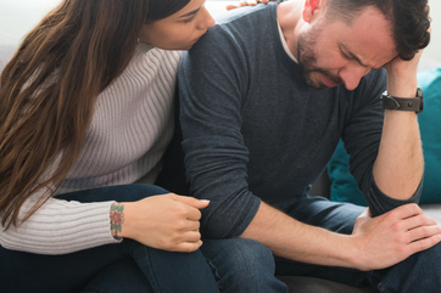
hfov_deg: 28.8
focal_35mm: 70
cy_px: 123
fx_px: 857
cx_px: 268
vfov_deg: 19.4
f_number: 1.8
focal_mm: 35
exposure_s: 1/160
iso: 320
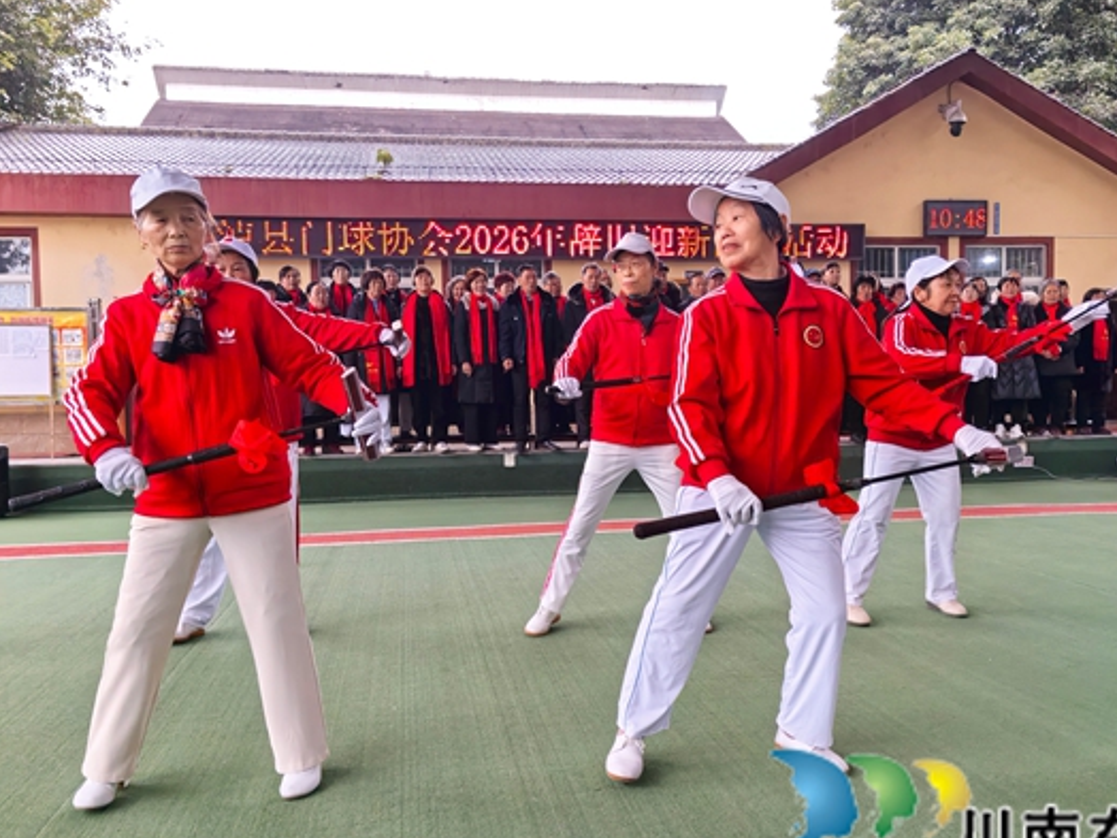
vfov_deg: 42.9
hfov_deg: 55.3
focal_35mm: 33
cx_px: 582
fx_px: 1065
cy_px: 452
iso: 160
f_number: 1.9
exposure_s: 1/1027
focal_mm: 5.52
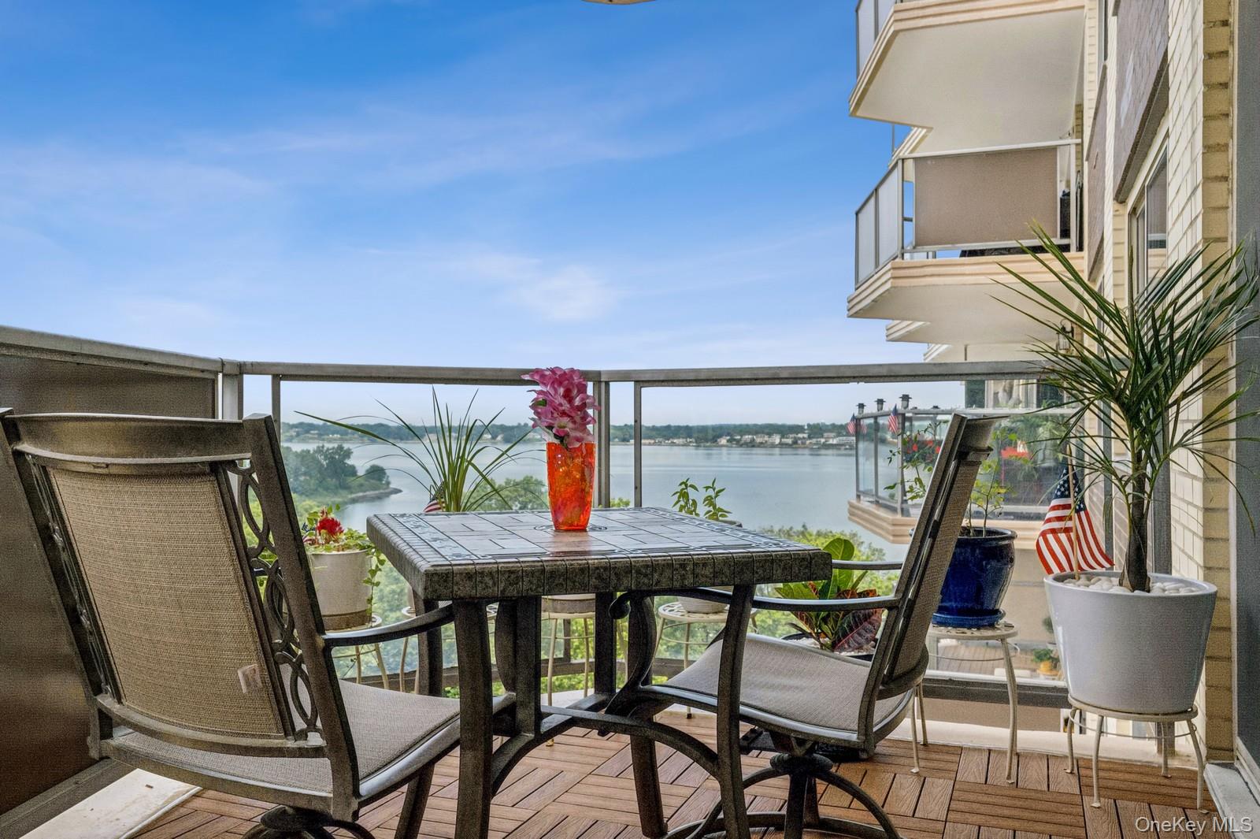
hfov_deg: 63.7
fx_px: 1014
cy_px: 420
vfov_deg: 44.9
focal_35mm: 29
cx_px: 630
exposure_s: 1/2000
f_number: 8
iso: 200
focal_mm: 19.5
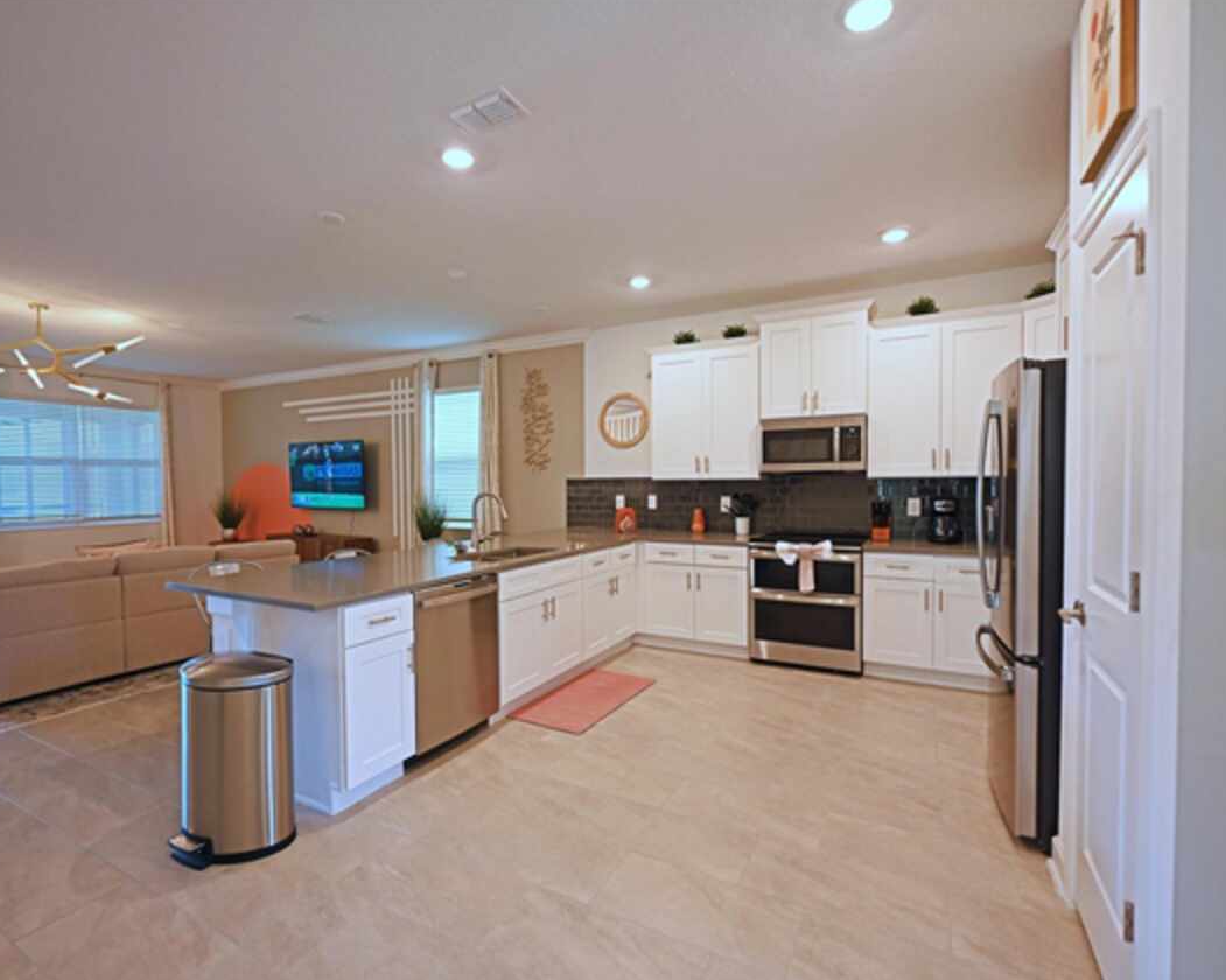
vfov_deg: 80.3
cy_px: 491
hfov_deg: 93.1
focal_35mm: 16
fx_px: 580
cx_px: 597
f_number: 2.8
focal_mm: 14
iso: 500
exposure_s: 1/125
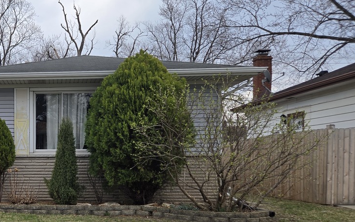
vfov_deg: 26.3
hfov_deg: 37.8
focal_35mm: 48
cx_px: 9
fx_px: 464
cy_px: 181
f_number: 1.8
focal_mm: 5.4
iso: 25
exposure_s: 1/1202
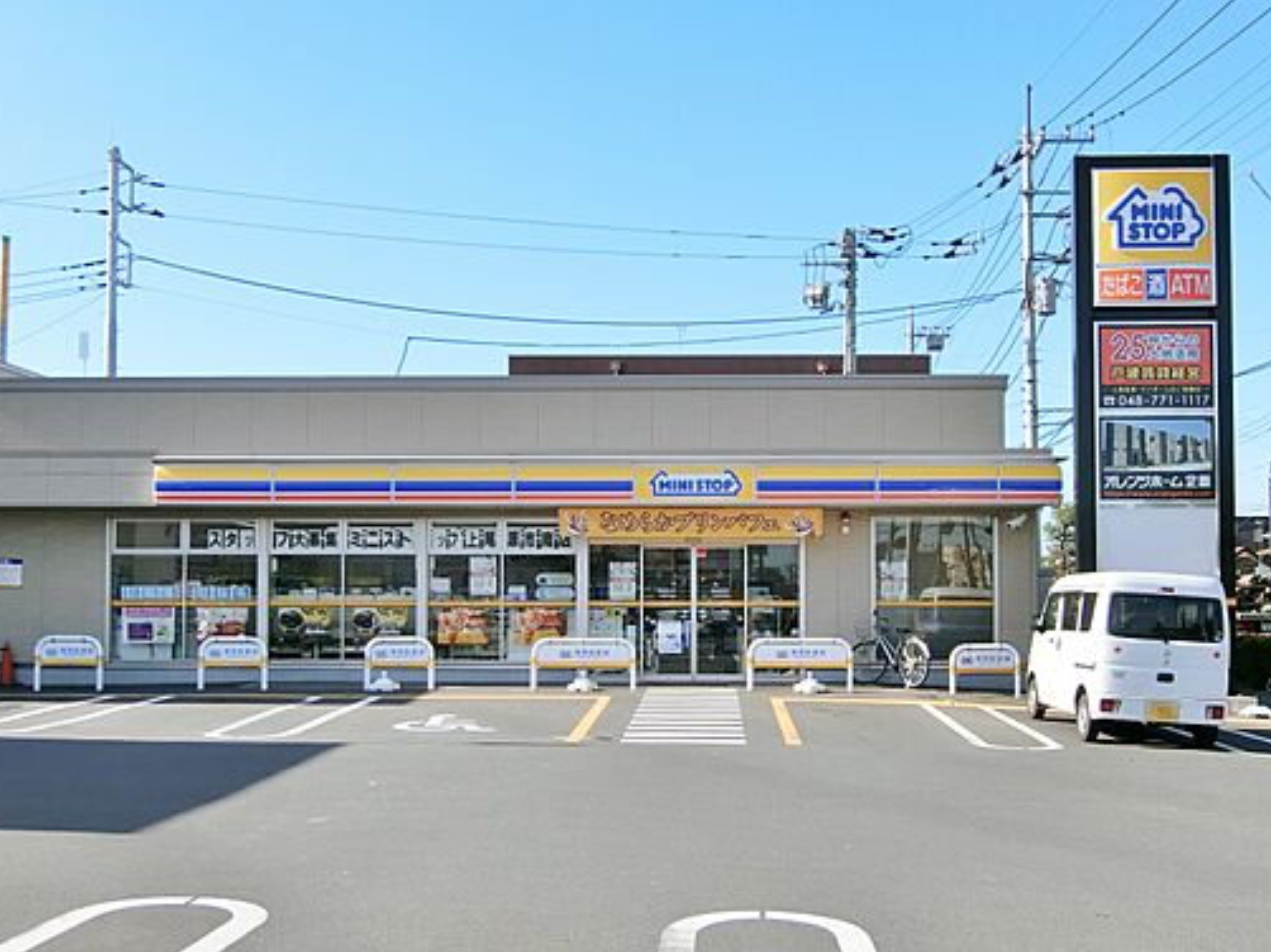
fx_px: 1541
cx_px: 706
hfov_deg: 44.7
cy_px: 567
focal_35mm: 42
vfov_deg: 34.2
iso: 80
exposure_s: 1/1000
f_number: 3.4
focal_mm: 7.2
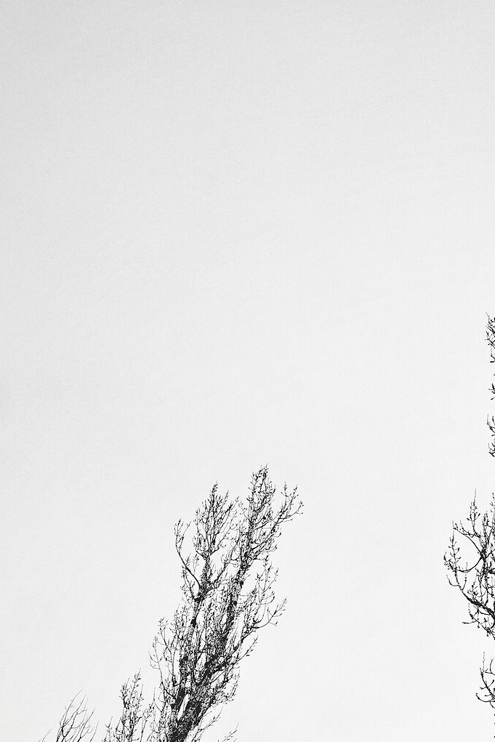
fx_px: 1938
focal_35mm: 94
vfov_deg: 20.5
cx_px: 513
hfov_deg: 14.3
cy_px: 853
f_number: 4
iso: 100
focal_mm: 26
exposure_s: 1/1250
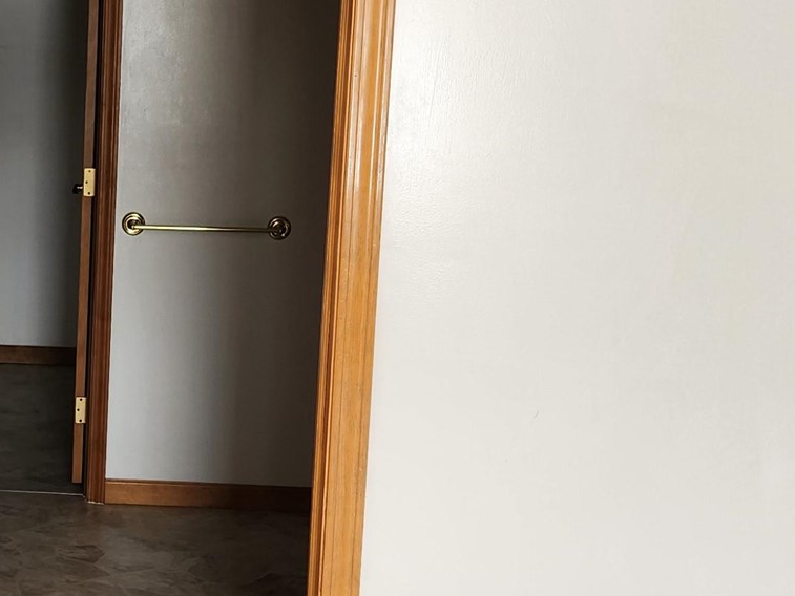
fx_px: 1608
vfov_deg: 21.0
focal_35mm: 70
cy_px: 303
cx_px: 23
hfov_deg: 26.5
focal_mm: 5.4
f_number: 1.8
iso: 80
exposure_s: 1/120
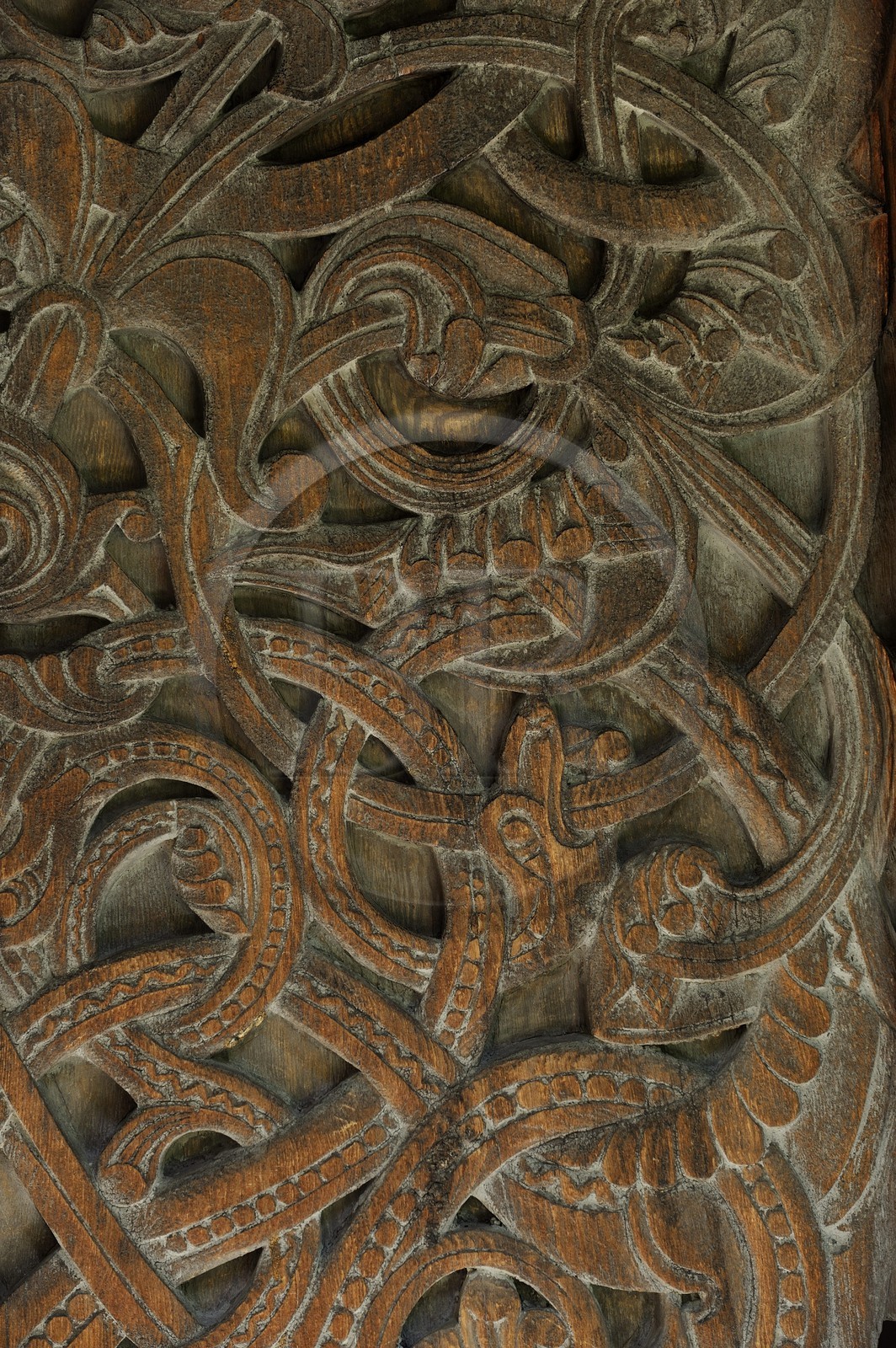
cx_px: 448
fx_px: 5235
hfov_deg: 9.8
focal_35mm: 140
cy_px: 674
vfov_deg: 14.7
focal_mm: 140
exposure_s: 1/4
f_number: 8
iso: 200
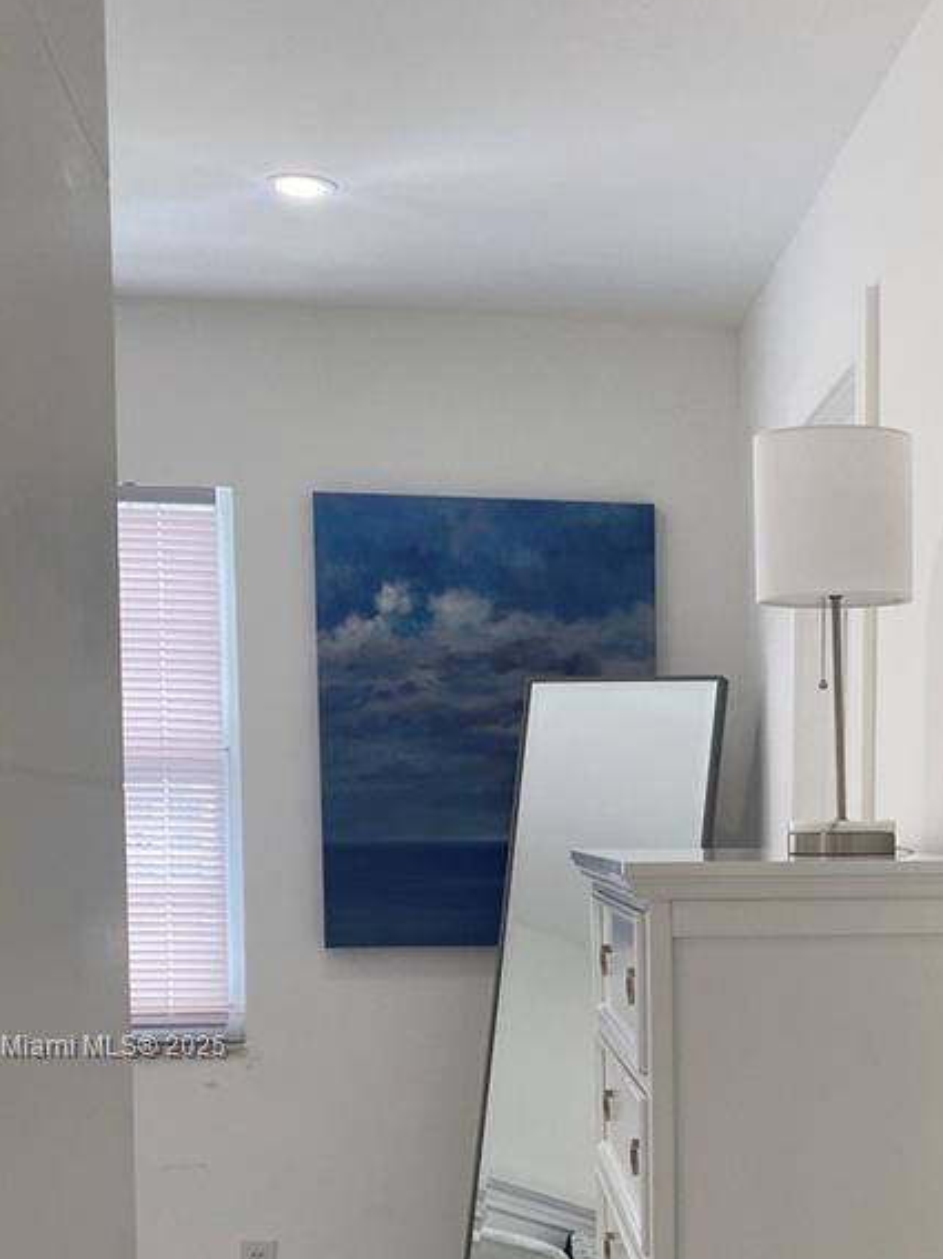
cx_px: 819
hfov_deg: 25.8
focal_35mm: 55
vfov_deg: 33.7
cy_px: 1048
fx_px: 1998
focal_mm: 4.25
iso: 125
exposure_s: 1/120
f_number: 1.8
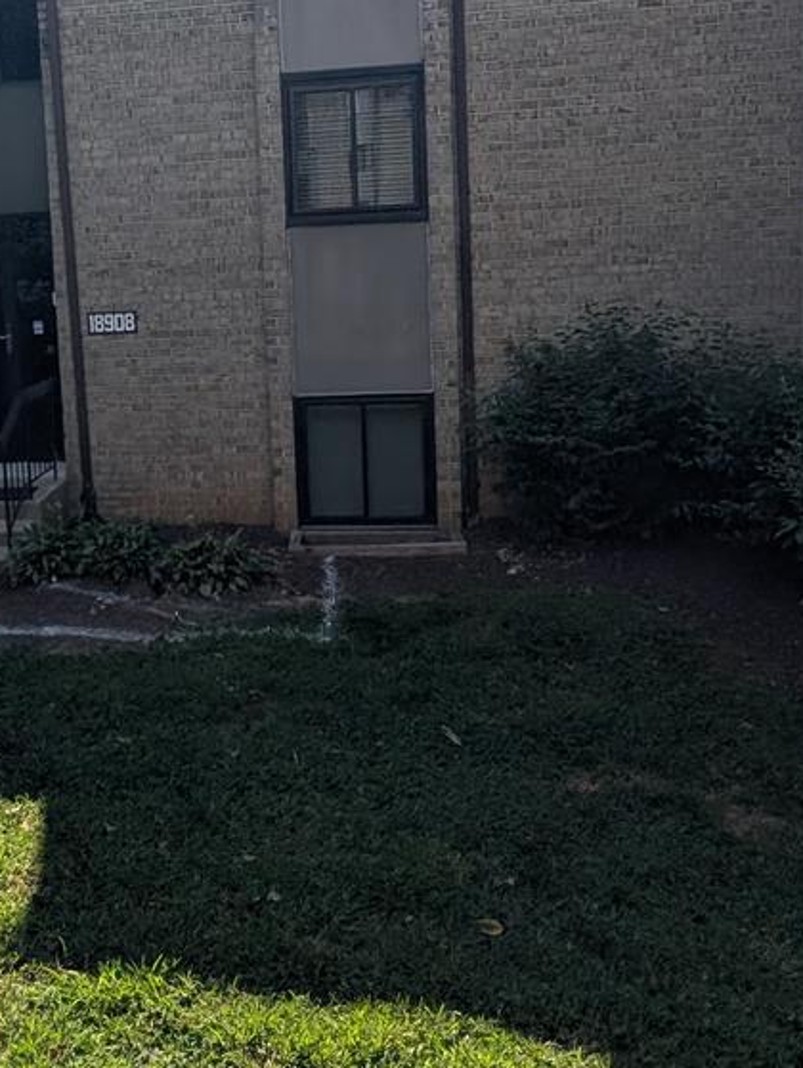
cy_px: 365
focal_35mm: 33
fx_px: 1020
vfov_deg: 54.3
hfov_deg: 41.1
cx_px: 159
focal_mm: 2.02
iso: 47
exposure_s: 1/9804
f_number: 1.7
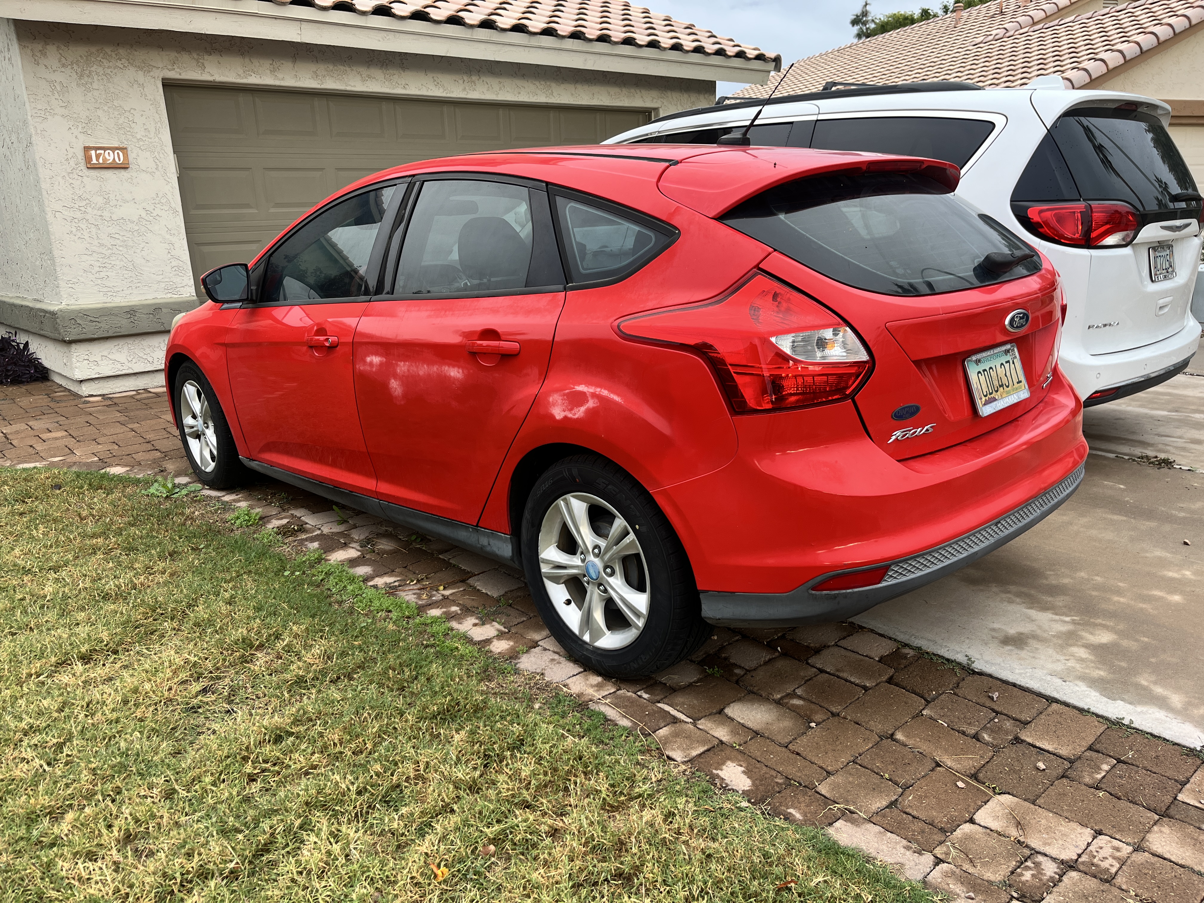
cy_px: 452
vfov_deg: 53.1
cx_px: 602
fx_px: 904
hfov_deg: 67.3
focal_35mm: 26
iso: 40
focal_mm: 5.1
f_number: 1.6
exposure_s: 1/153
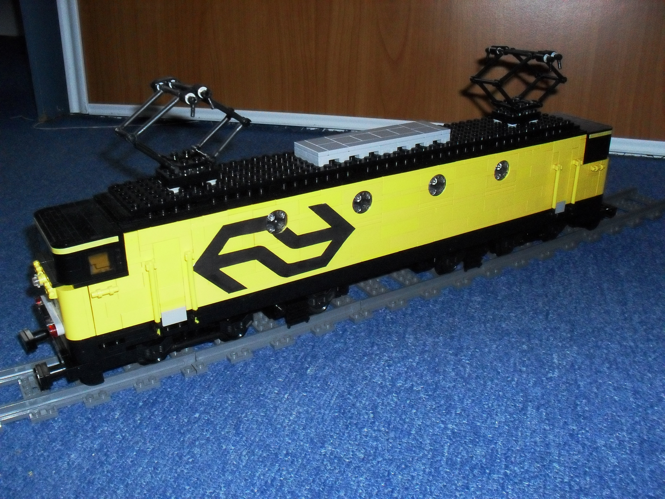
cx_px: 332
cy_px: 250
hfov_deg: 52.6
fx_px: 672
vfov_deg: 40.7
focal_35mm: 35
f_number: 8.4
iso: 400
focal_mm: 6.3
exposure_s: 1/45
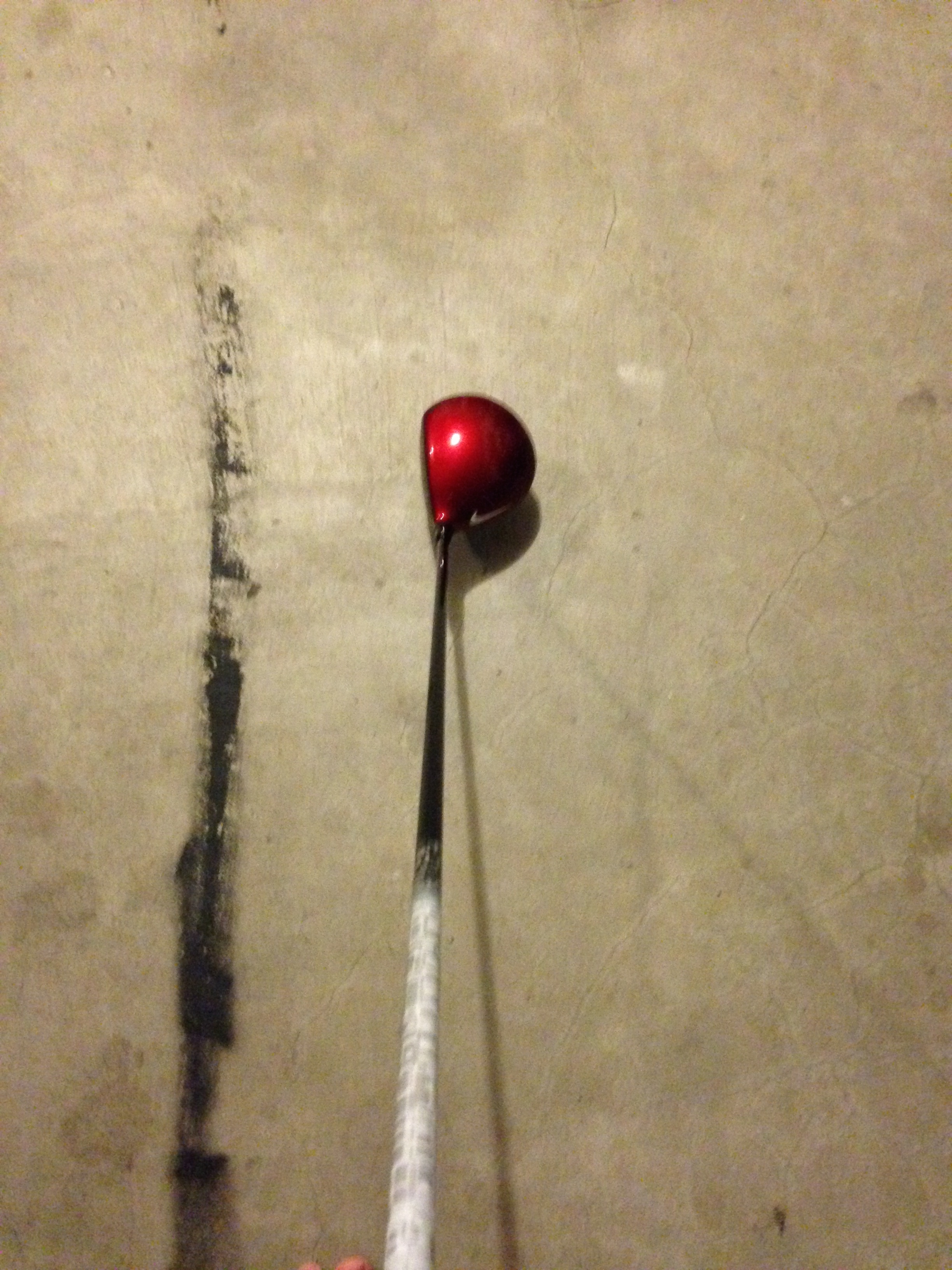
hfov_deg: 42.9
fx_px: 1210
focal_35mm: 33
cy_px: 635
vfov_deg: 55.4
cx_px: 476
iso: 640
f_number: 2.4
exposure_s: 1/15
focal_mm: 4.12
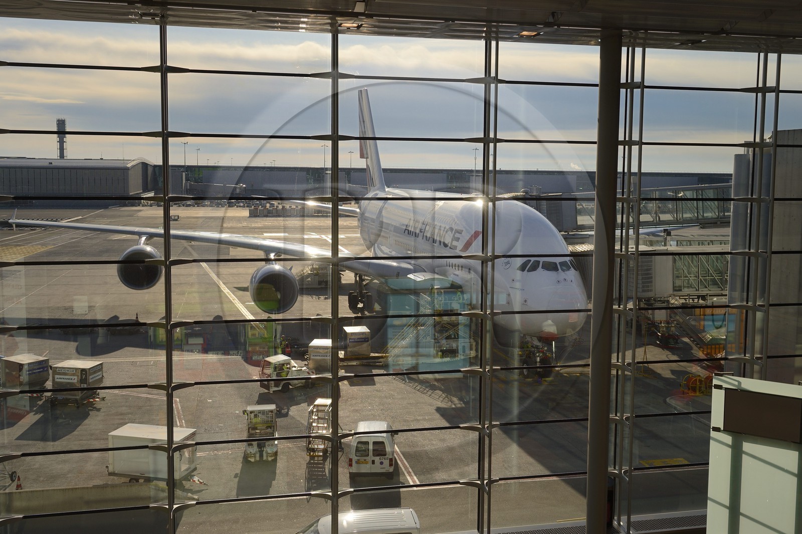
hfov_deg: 58.7
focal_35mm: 32
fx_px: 713
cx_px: 401
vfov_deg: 41.1
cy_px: 267
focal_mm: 32
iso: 200
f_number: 7.1
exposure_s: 1/1000
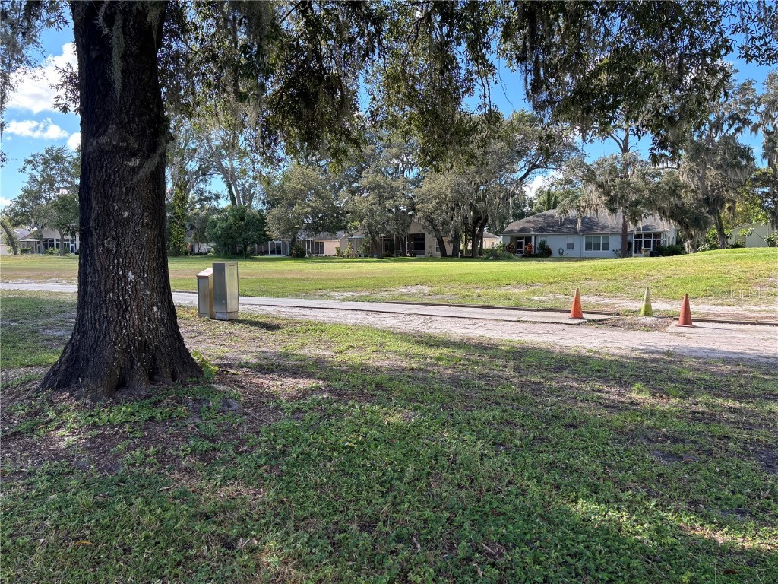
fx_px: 584
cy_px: 292
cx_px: 389
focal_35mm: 26
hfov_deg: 67.3
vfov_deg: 53.1
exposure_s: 1/679
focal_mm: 5.96
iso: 50
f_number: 1.6
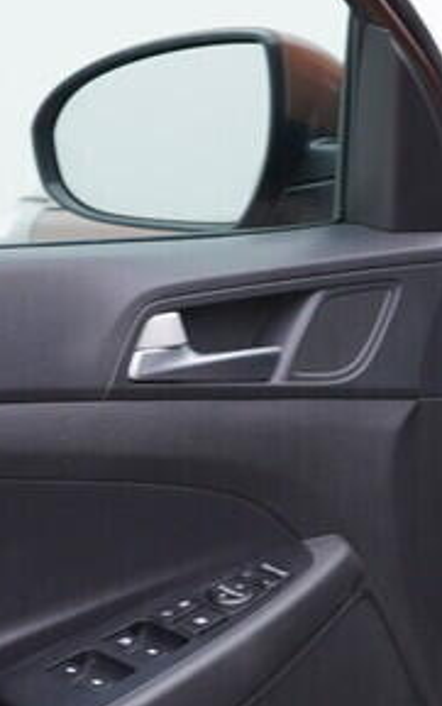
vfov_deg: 16.1
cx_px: 486
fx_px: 2502
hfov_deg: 10.0
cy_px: 395
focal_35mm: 130
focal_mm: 24
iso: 125
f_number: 3.2
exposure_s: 1/50
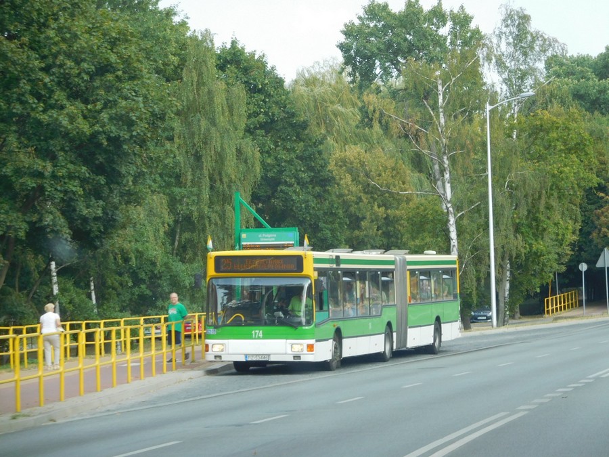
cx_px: 304
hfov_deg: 15.8
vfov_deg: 11.9
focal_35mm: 125
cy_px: 228
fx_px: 2199
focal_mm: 22.3
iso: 125
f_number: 5
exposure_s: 1/100
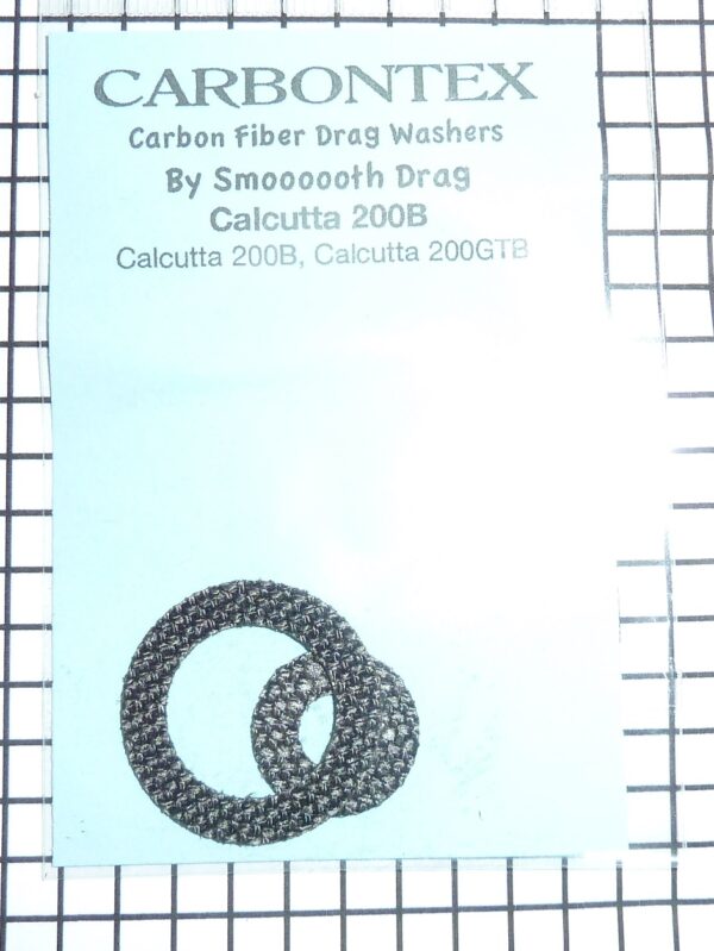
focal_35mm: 25
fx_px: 687
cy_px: 476
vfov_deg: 69.4
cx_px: 357
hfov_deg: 54.9
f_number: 3.3
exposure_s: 1/30
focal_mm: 4.1
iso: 100
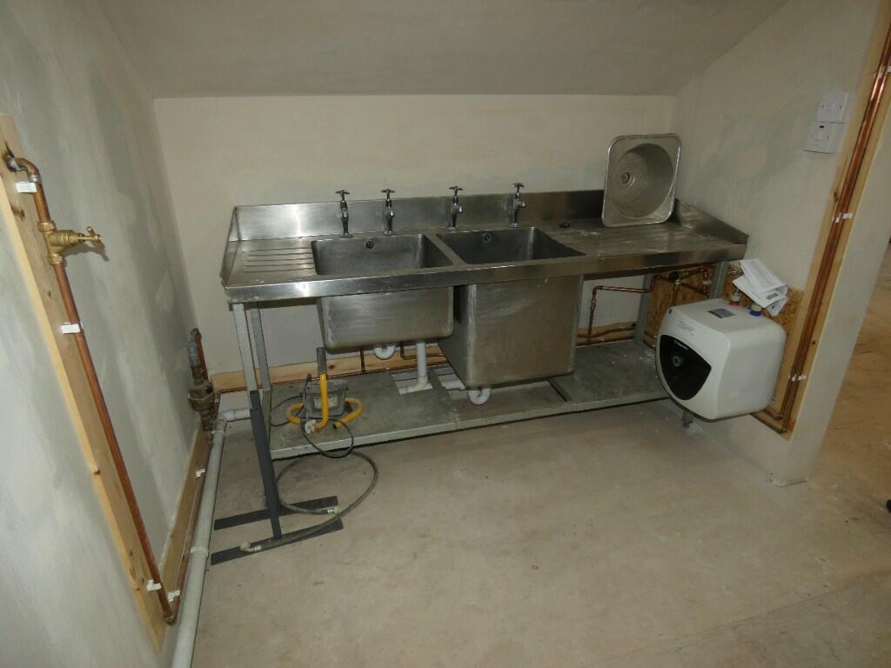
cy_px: 334
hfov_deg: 81.7
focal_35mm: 20
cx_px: 446
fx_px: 515
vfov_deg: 66.0
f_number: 2.8
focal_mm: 3.6
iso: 80
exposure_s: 1/60
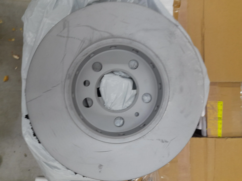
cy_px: 90
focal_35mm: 25
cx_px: 121
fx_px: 175
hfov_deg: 69.4
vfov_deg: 54.9
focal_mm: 4.6
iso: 250
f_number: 2
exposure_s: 1/50
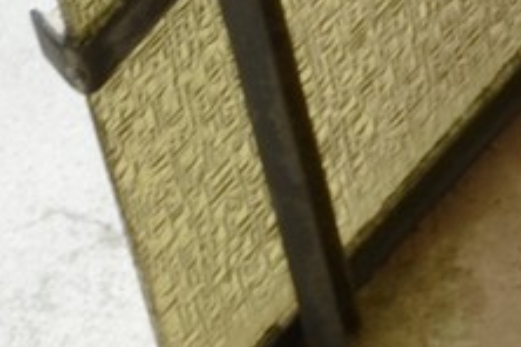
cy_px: 1109
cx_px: 1643
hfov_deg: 5.4
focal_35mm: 360
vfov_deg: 3.7
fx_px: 5210
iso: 200
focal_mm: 50
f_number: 13
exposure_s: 1/200
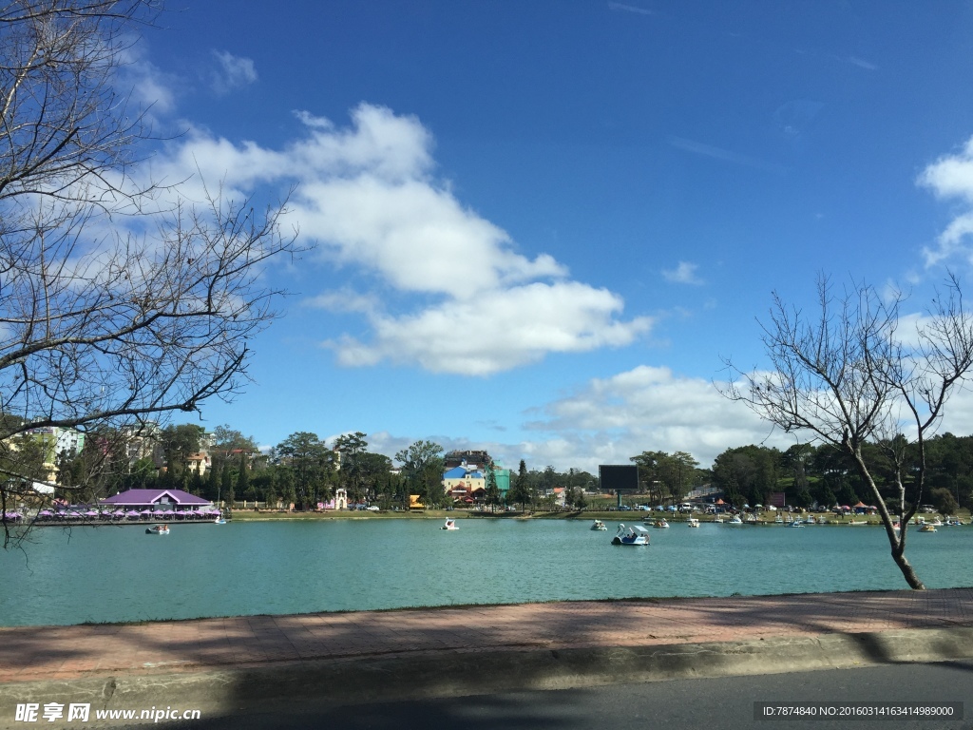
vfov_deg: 48.2
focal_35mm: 29
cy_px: 365
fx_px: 815
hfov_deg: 61.7
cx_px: 486
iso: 32
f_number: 2.2
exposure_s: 1/2326
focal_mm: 4.15
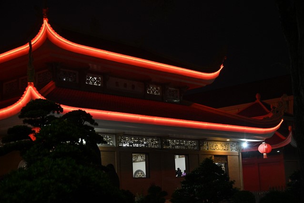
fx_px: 498
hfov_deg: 33.9
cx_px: 151
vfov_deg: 23.0
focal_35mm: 59
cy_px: 102
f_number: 4.5
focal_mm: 58
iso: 6400
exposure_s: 1/200
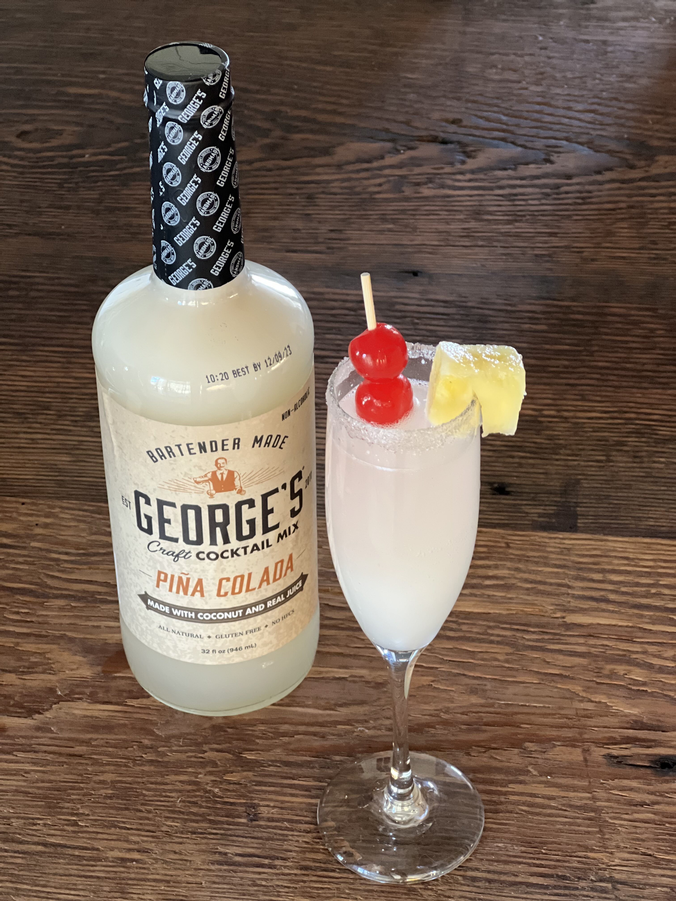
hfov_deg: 19.1
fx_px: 2005
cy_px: 450
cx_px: 338
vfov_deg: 25.3
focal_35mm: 77
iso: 400
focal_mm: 9
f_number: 2.8
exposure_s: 1/20
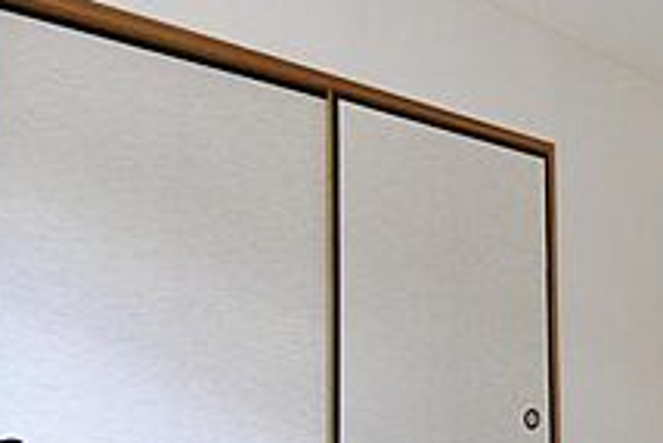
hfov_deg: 39.7
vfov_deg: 31.5
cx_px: 691
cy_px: 314
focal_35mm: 42
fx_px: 774
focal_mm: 10
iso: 1600
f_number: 5
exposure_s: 1/100
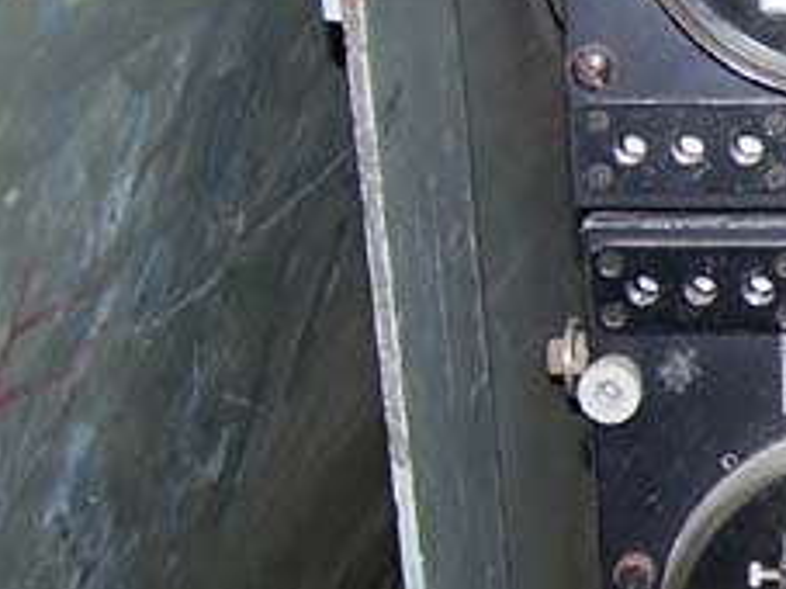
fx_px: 2428
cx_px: 1105
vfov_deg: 13.8
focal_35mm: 107
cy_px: 367
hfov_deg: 17.0
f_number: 2.8
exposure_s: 1/60
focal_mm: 6.3
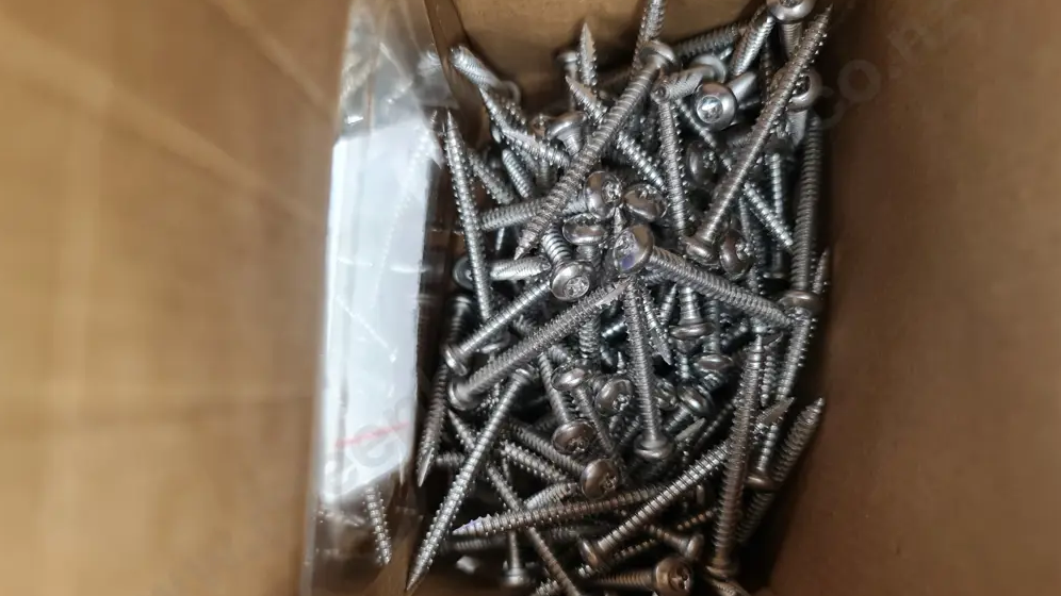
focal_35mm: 28
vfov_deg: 41.4
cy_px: 331
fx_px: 788
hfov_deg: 67.9
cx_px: 524
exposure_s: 1/50
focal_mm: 7
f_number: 1.8
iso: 250
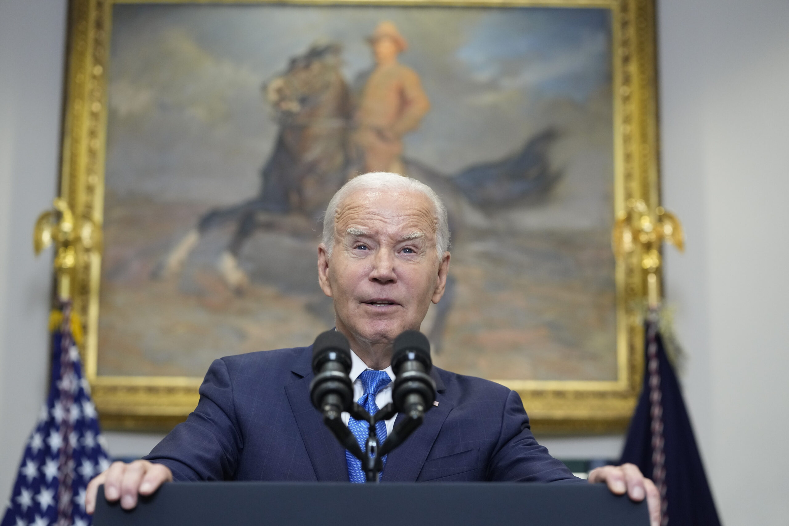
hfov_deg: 21.5
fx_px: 2082
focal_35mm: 95
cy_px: 263
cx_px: 394
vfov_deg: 14.4
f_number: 3.2
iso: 2500
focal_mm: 95
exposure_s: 1/250
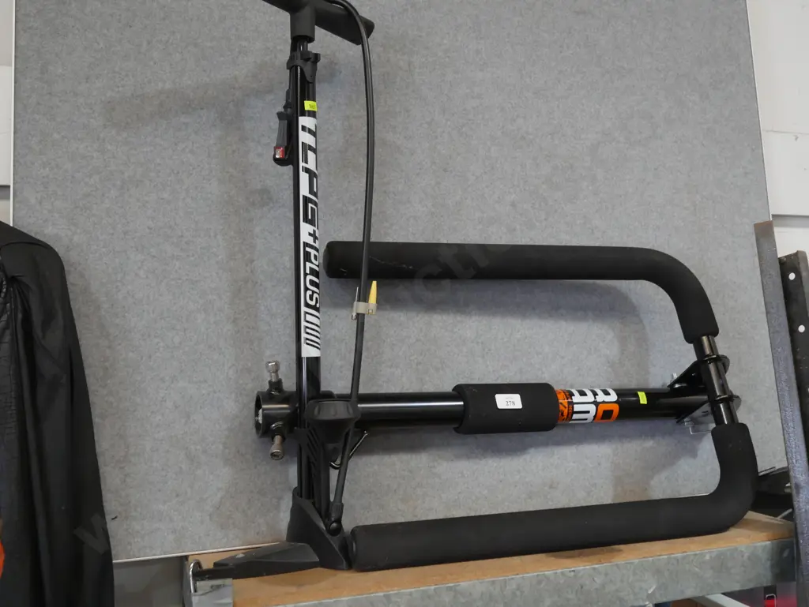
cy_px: 304
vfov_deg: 41.8
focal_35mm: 34
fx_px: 795
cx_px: 404
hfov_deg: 53.9
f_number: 4.5
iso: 800
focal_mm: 17
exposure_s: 1/60
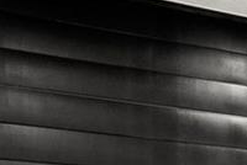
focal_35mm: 144
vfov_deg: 9.2
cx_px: 819
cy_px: 281
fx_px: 989
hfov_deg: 9.6
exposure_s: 1/8
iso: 200
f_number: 8
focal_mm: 18
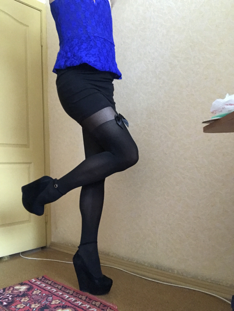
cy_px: 156
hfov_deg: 44.2
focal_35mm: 32
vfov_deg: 56.8
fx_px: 288
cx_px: 117
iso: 500
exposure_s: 1/17
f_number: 2.2
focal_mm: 2.87
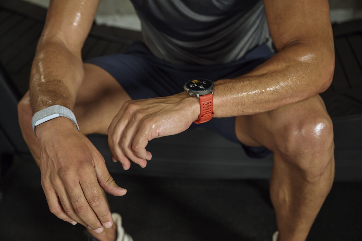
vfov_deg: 28.7
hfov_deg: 41.9
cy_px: 120
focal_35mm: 47
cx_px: 181
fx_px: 473
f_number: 4
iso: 800
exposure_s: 1/2000
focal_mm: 47
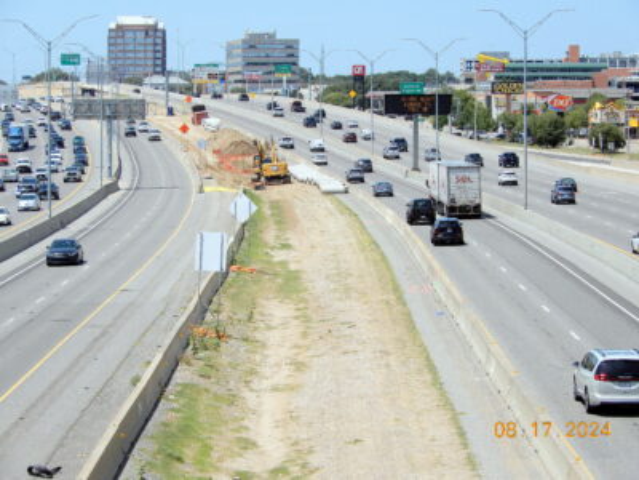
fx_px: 2492
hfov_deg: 14.6
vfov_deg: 11.0
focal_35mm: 135
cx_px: 320
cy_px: 240
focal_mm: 24.1
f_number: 5
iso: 80
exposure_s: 1/800
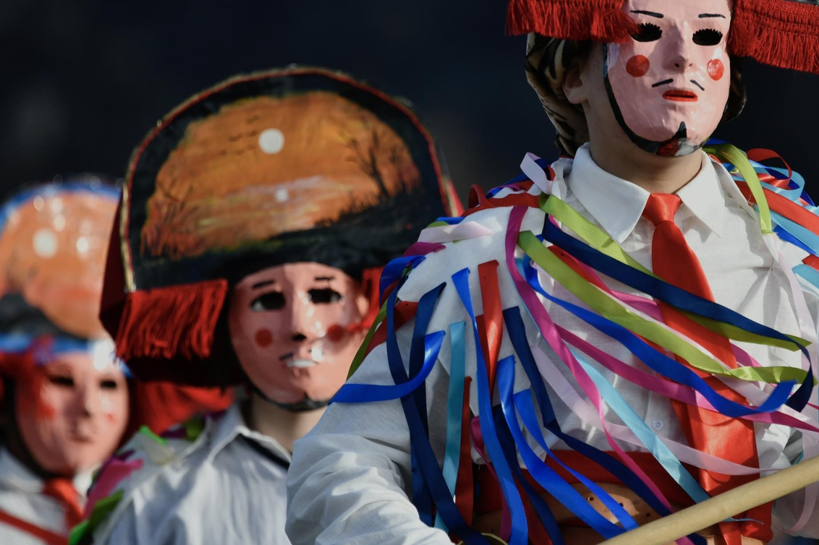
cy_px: 223
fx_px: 9643
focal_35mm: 424
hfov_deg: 4.9
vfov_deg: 3.2
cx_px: 464
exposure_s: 1/1000
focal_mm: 300
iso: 200
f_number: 4
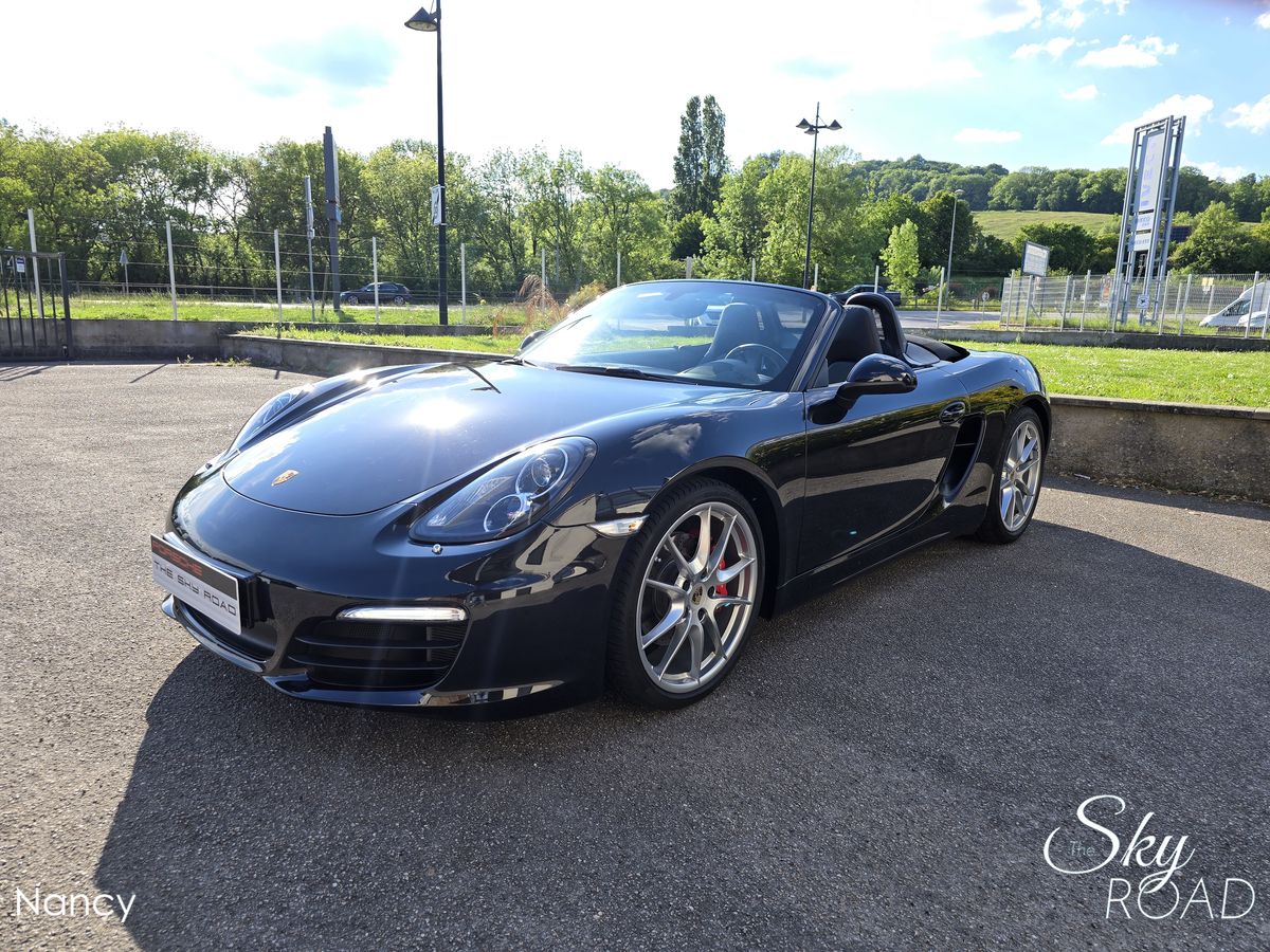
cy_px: 476
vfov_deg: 58.9
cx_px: 635
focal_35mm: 23
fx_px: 844
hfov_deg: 73.9
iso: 12
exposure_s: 1/322
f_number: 1.7
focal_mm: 6.3
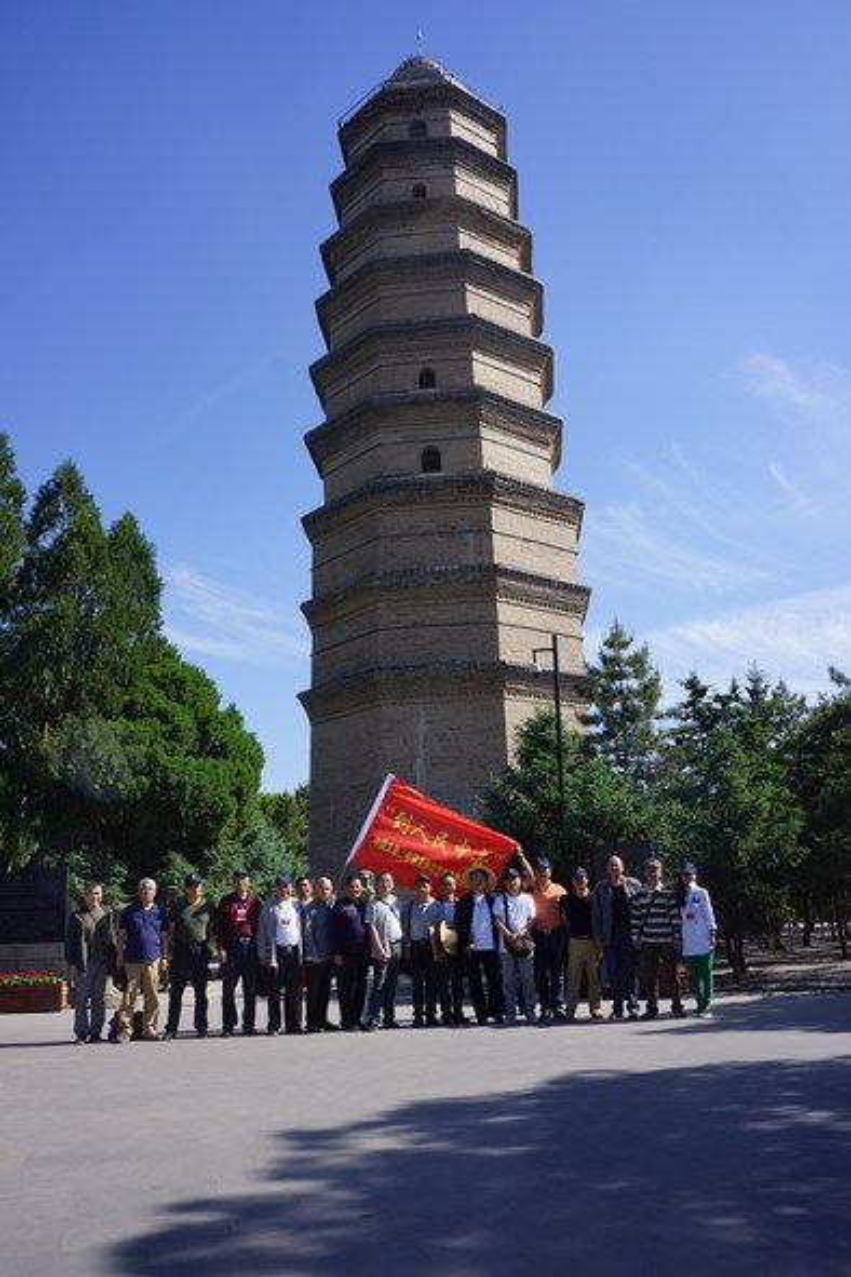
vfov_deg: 61.9
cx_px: 426
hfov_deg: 43.6
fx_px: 1064
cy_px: 638
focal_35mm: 30
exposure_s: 1/125
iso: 100
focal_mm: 20
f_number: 13
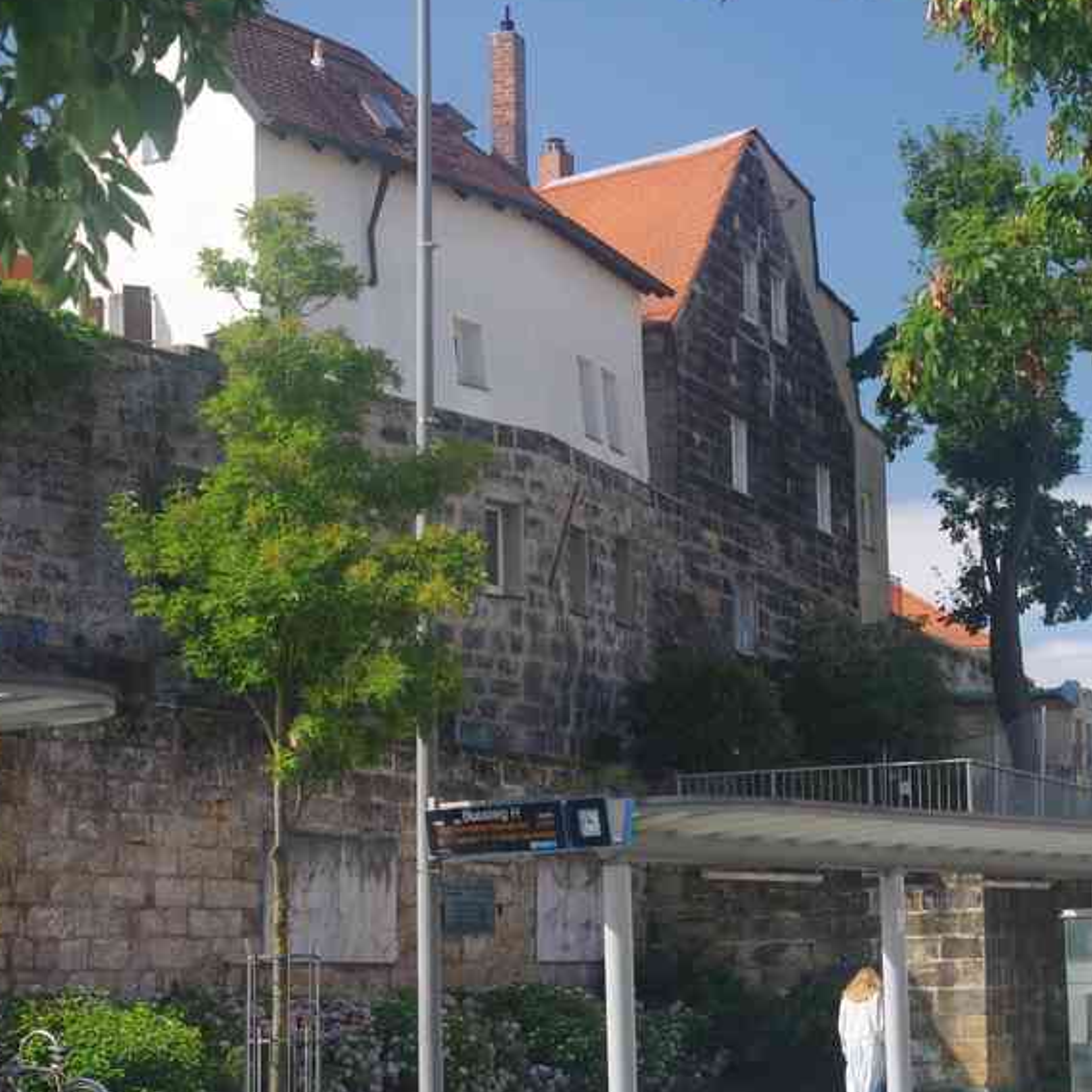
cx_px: 746
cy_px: 610
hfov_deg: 20.3
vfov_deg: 20.4
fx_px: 3034
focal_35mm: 85
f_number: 10
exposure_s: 1/60
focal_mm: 38
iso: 200
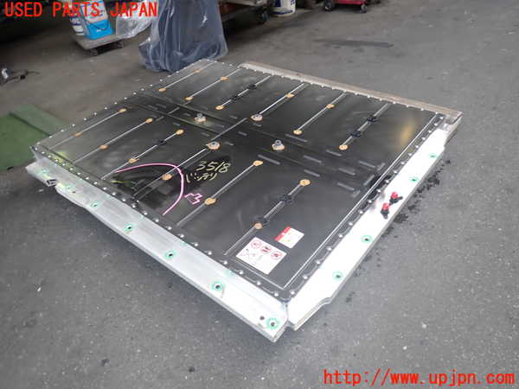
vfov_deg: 54.9
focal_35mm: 25
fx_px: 375
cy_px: 194
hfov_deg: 69.4
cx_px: 260
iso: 160
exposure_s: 1/125
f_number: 2
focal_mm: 4.5
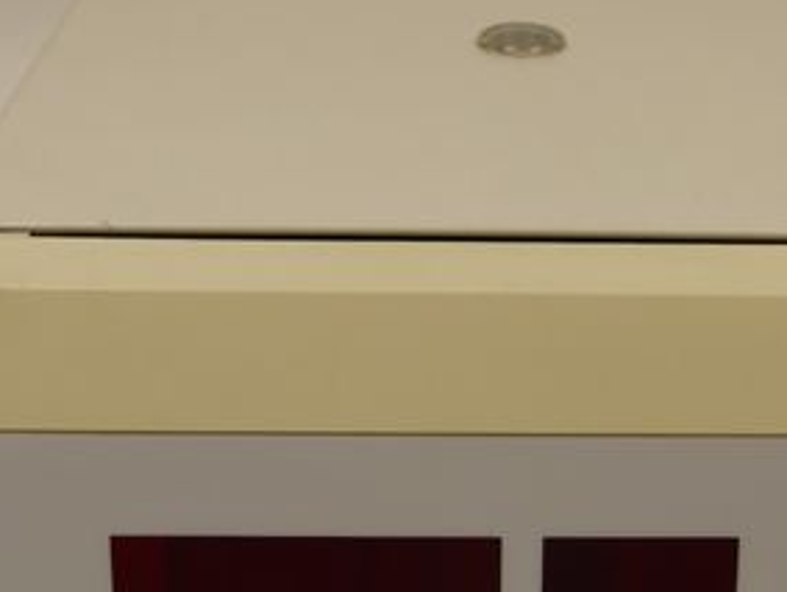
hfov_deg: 27.6
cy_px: 592
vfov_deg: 20.4
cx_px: 509
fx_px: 1593
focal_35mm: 70
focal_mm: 5.4
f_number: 3.6
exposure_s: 1/60
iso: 125
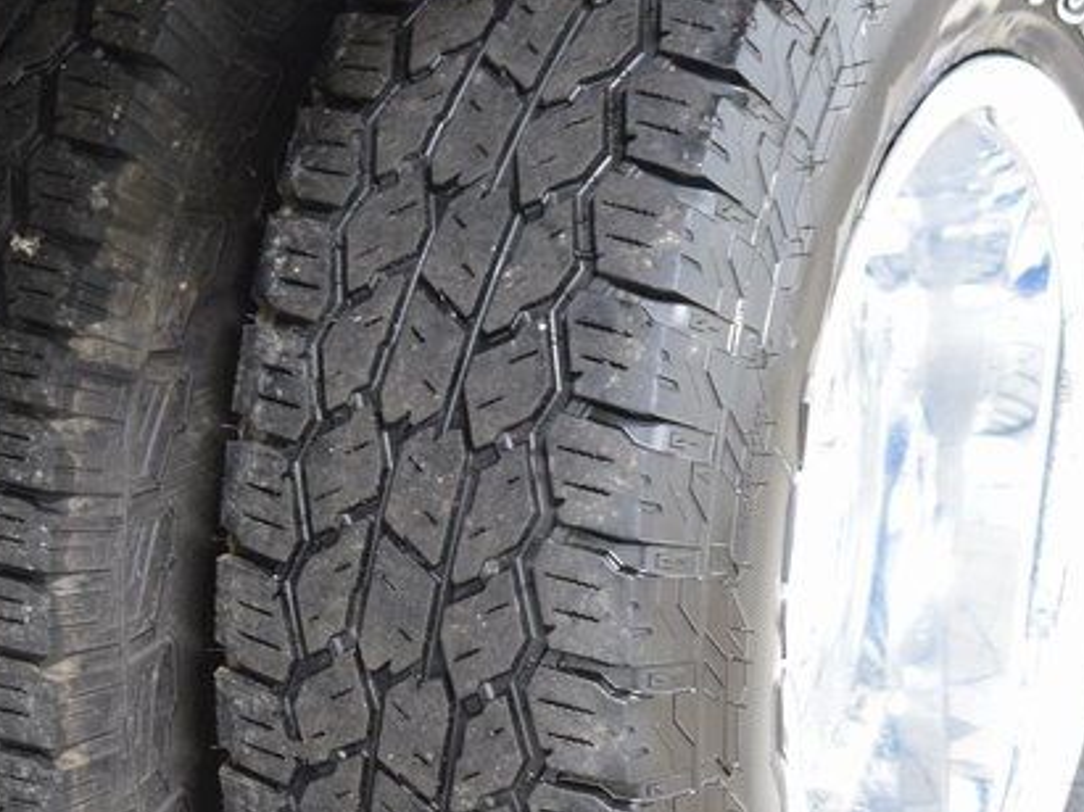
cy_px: 573
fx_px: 3262
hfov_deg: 18.8
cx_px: 301
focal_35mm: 104
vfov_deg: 14.2
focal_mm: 29
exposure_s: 1/15
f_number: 3.2
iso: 1600
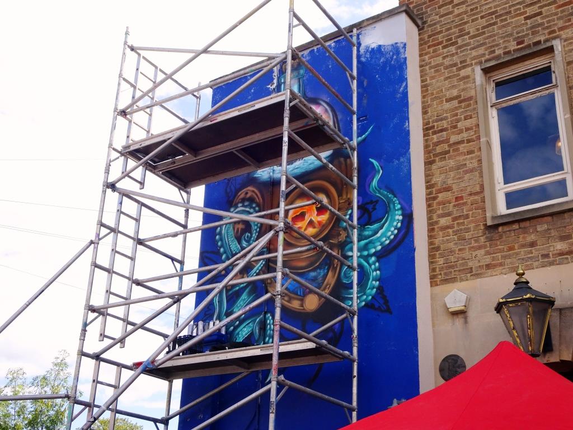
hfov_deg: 42.9
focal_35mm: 44
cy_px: 215
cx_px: 286
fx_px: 728
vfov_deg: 32.9
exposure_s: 1/400
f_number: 4.5
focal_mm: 7.58
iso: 80
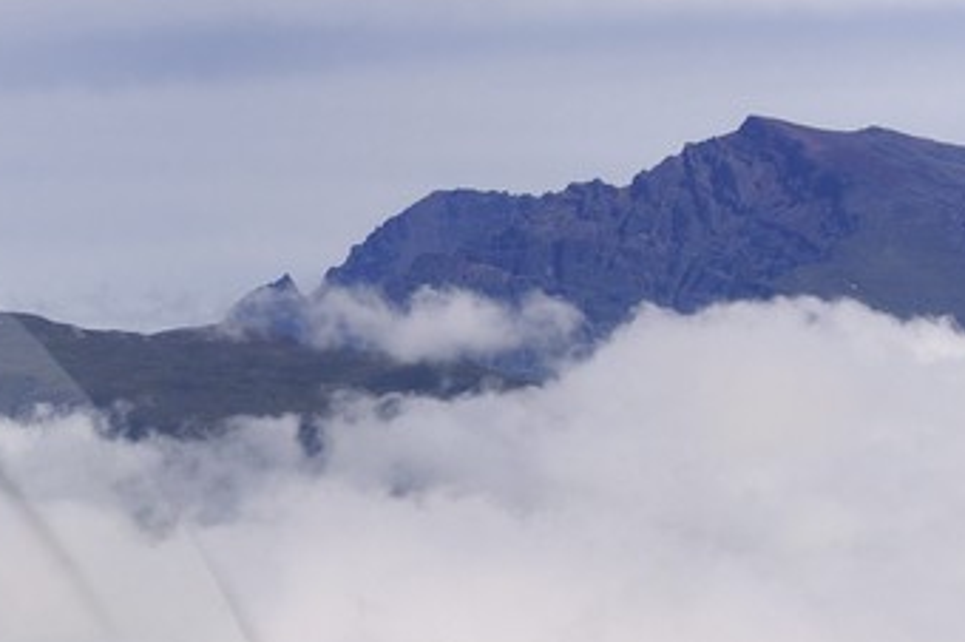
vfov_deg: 6.0
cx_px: -815
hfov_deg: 8.7
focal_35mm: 226
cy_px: 1150
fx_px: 6052
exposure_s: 1/200
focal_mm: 48
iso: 200
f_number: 16
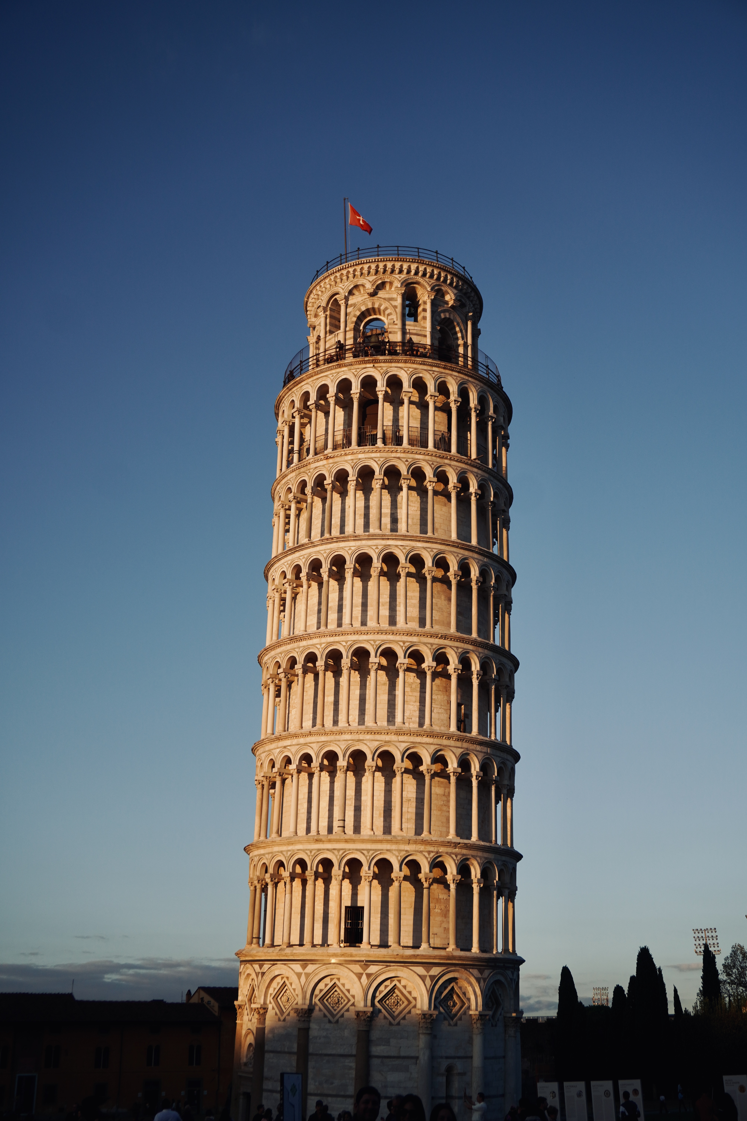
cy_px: 560
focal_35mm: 39
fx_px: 1214
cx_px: 374
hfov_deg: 34.2
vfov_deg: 49.6
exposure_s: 1/400
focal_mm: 26
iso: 100
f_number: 5
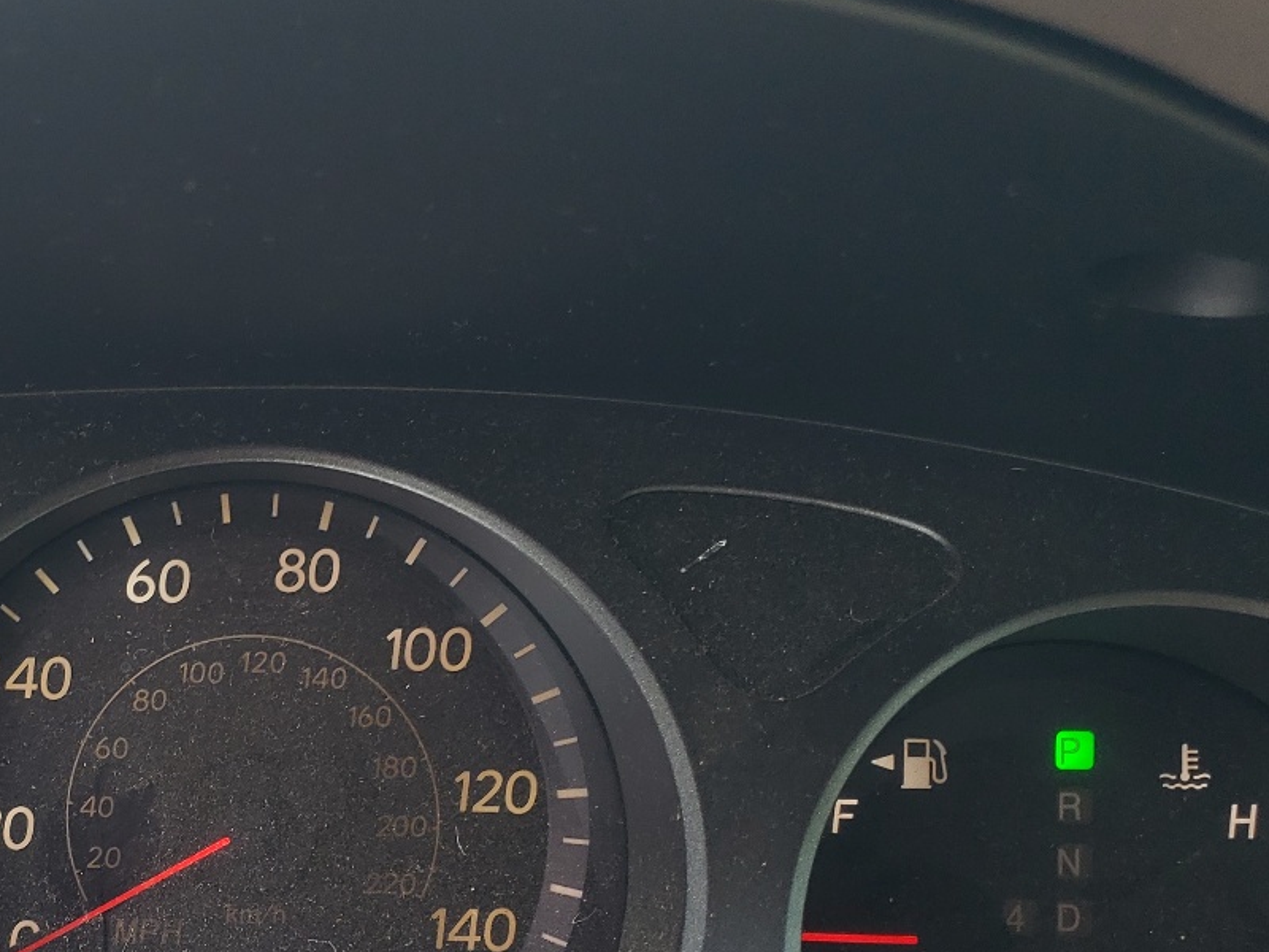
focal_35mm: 52
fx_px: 1906
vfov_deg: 27.6
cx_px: 241
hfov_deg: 35.5
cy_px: 741
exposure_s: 1/60.2
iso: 51
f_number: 1.5
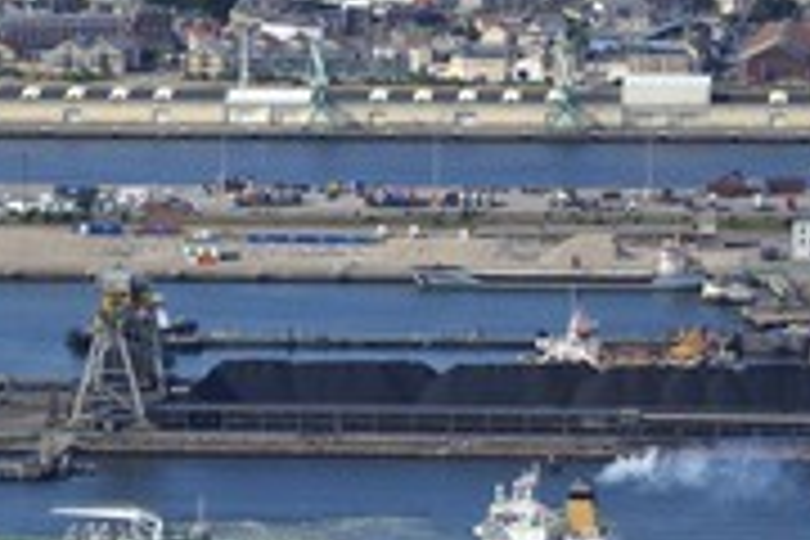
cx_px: 340
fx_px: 10507
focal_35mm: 467
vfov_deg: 2.9
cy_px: 176
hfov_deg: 4.4
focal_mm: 200
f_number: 10
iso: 400
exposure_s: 1/640
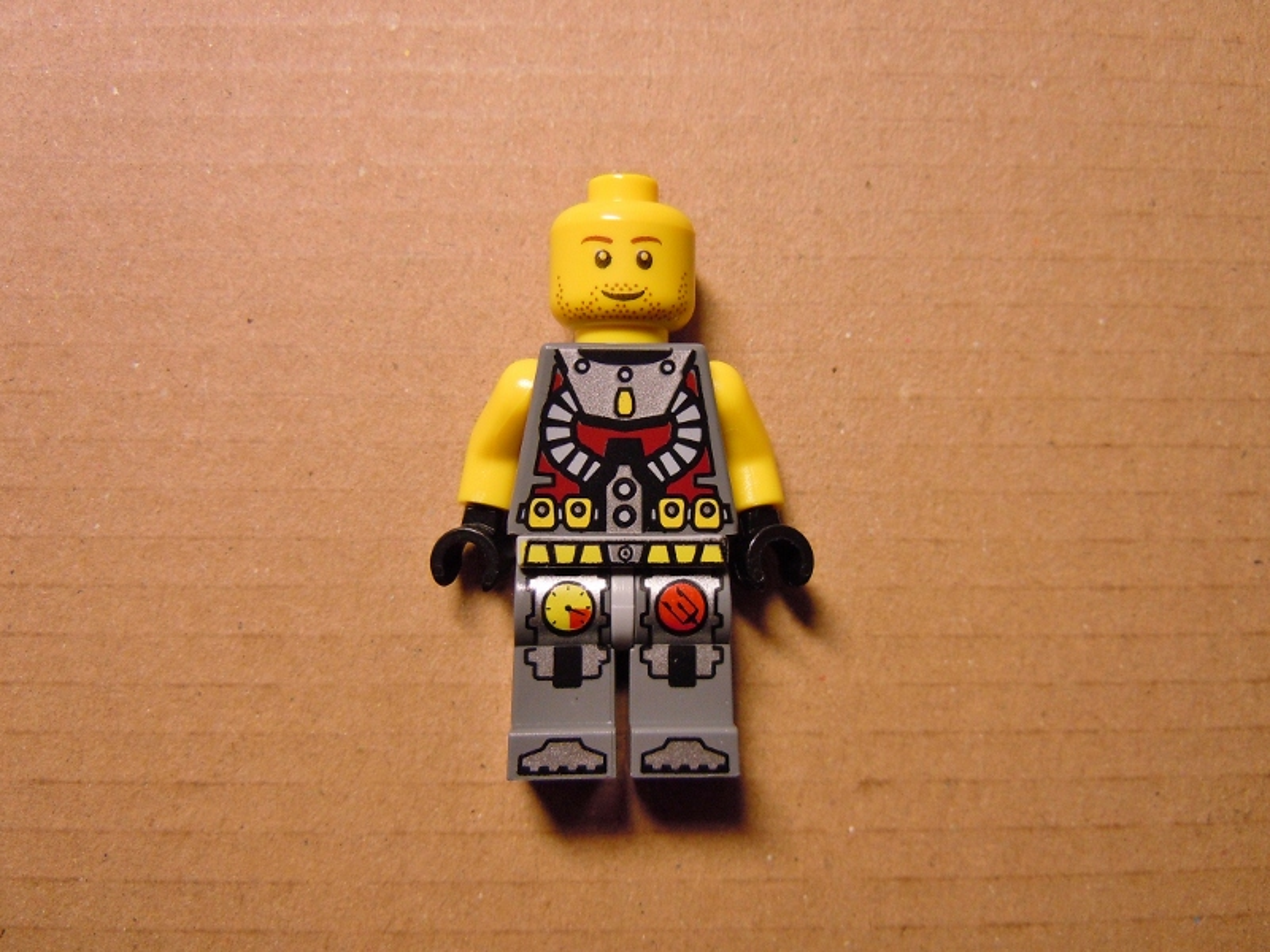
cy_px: 476
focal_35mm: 30
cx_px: 635
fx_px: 1101
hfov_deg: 60.0
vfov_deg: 46.8
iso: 250
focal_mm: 5.4
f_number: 3.5
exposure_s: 1/60
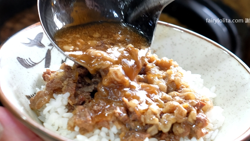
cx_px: 122
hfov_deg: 41.3
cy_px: 81
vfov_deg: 23.9
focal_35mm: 50
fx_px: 331
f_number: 3.2
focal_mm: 23
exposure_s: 1/50
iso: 500
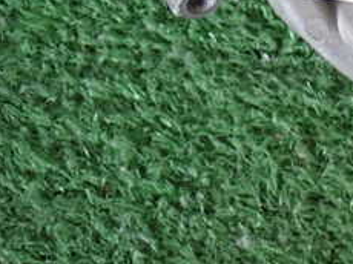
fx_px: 1783
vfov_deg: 8.4
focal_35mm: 175
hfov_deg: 11.1
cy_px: -66
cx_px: 431
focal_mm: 11.88
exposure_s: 1/60
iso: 800
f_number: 3.8
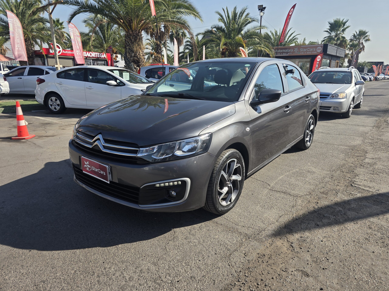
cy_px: 146
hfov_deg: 73.9
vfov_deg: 58.9
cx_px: 194
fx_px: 258
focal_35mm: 23
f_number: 1.7
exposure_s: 1/533
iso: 12
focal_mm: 6.3
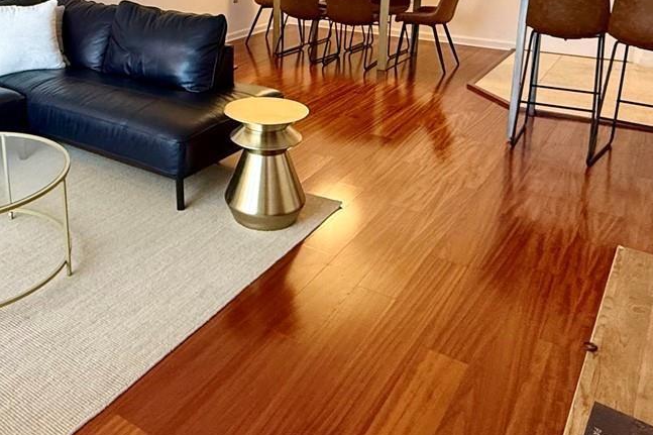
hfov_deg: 52.0
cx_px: 209
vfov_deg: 35.2
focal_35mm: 36
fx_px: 653
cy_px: 62
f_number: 2.2
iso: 320
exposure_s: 1/60
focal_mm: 2.22
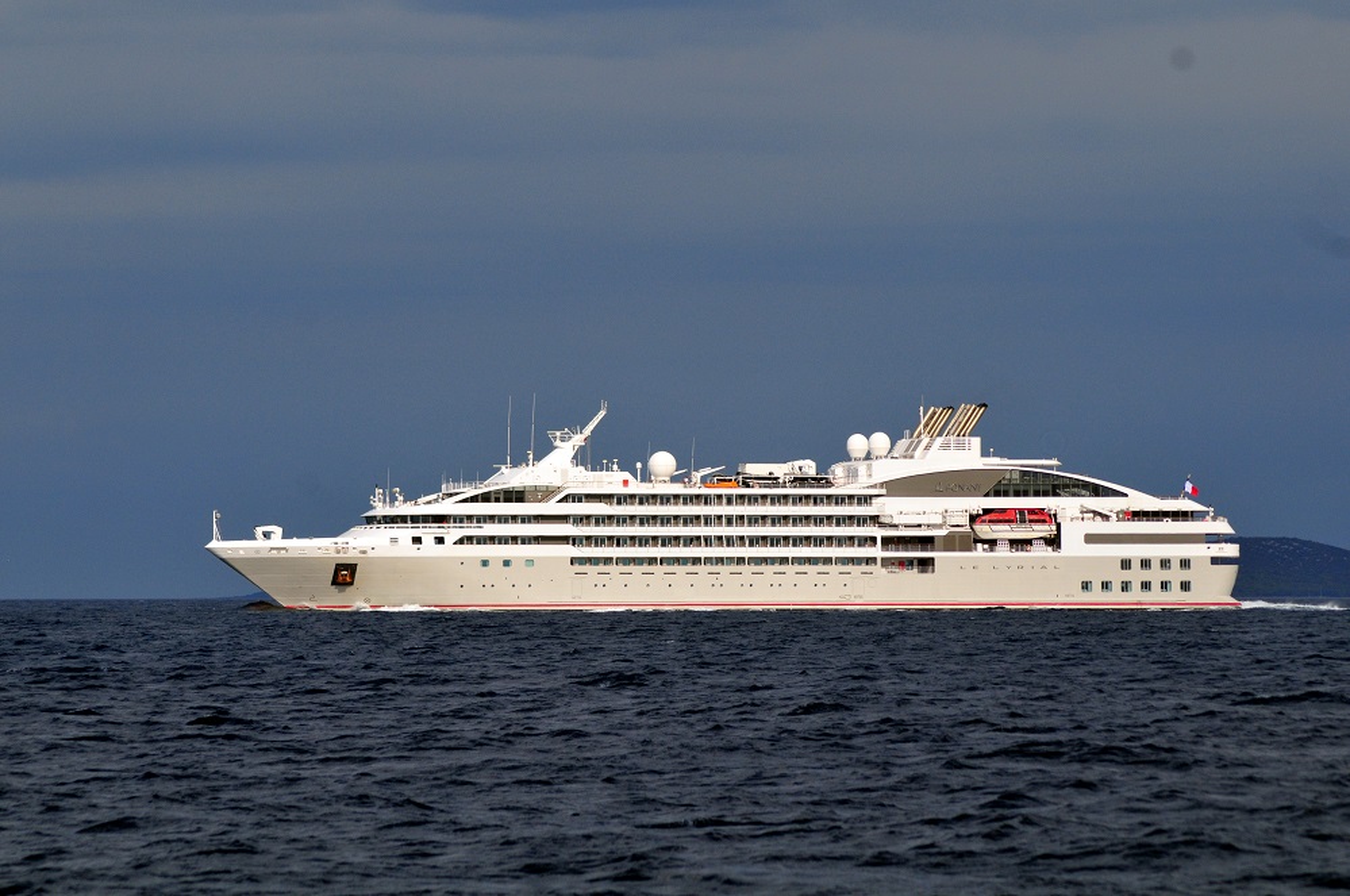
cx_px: 675
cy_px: 448
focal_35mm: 232
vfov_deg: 5.9
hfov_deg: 8.9
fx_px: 8706
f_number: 6.3
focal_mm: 155
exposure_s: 1/2000
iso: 320
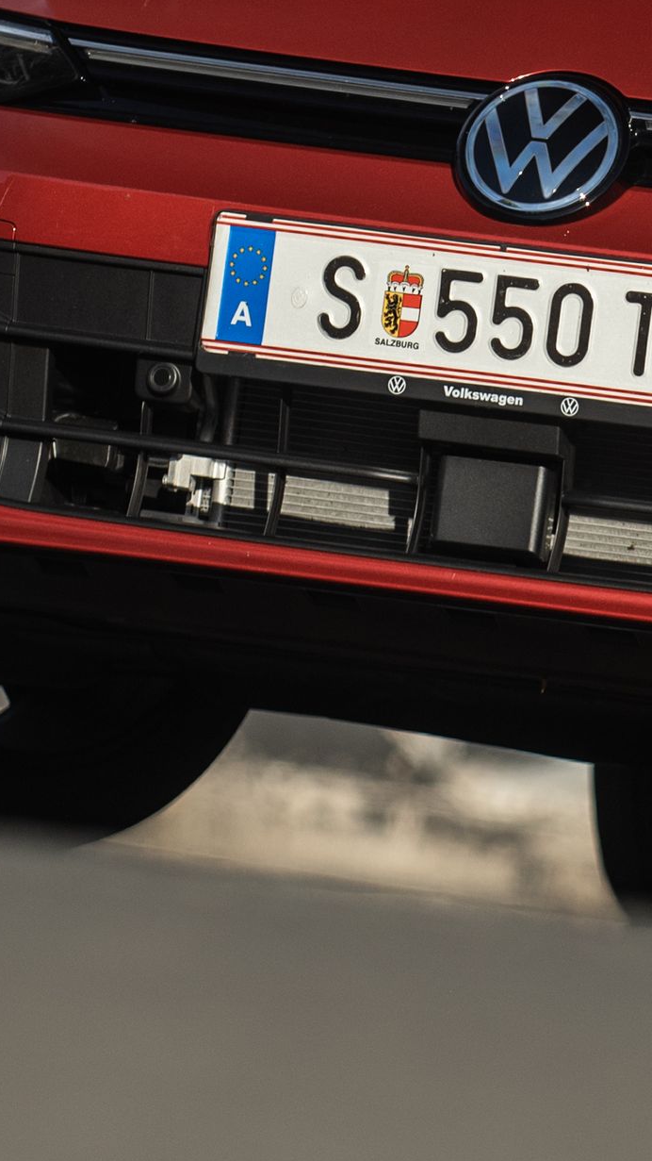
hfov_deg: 2.4
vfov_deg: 4.2
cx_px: 622
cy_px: 422
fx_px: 15713
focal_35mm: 511
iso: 200
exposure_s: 1/2000
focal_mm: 150
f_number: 2.8
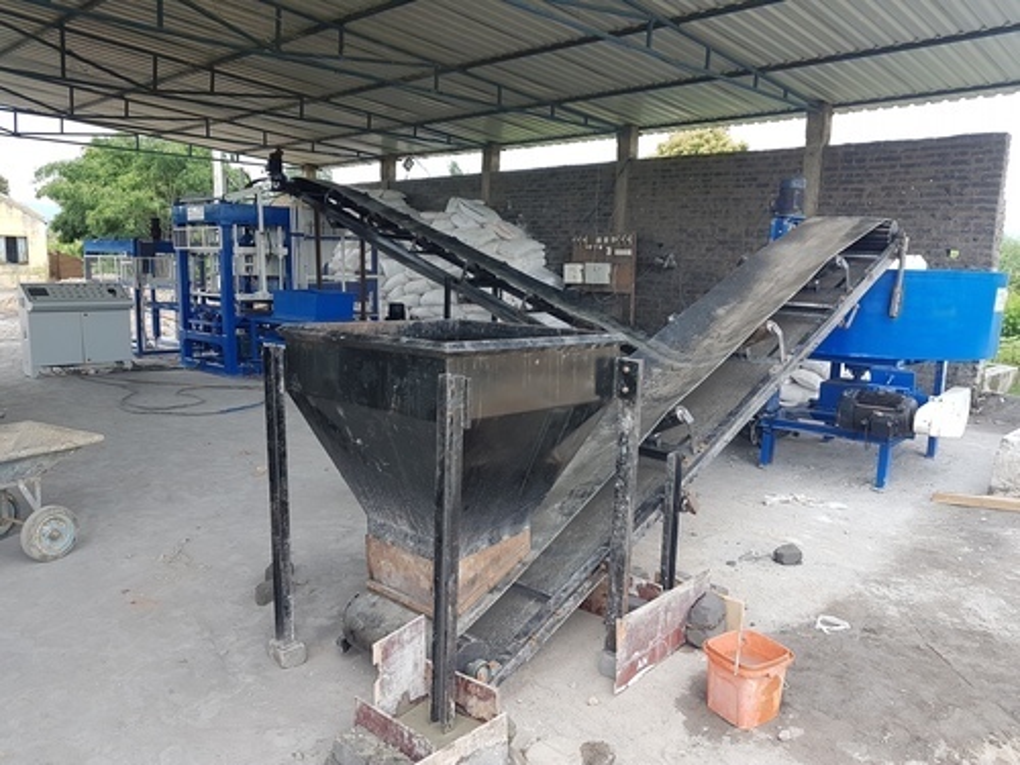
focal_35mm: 26
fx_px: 766
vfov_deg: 53.1
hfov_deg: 67.3
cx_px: 510
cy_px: 382
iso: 40
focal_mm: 4.2
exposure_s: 1/392
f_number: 1.7
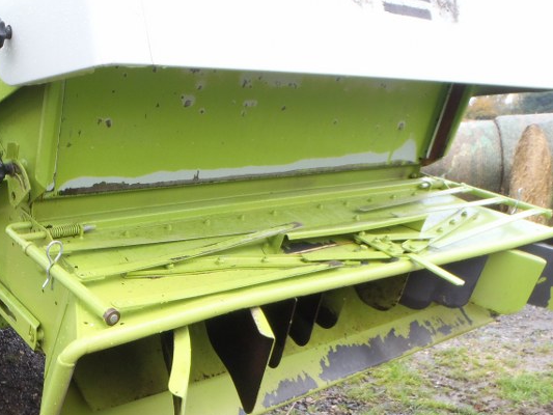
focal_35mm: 42
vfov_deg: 34.3
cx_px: 169
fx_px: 671
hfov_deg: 43.9
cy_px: 234
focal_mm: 5
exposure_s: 1/30
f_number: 3.5
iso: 100
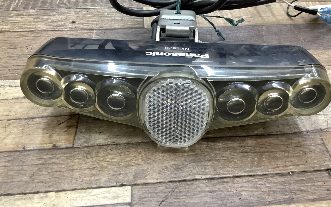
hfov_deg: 55.3
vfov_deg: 36.2
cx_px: 170
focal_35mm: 35
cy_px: 90
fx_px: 316
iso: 200
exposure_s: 1/60
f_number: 2.4
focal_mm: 3.3
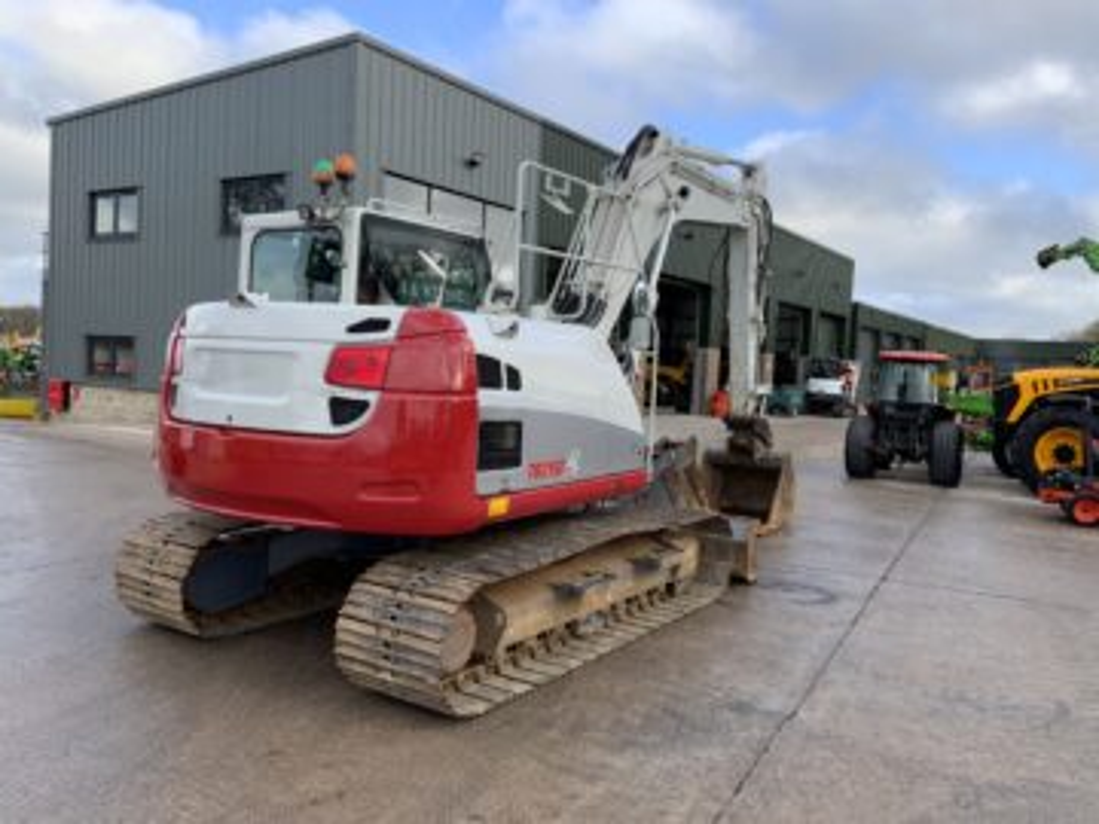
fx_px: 921
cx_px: 550
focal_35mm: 29
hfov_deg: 61.7
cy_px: 412
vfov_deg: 48.2
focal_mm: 3
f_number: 1.8
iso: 16
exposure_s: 1/540
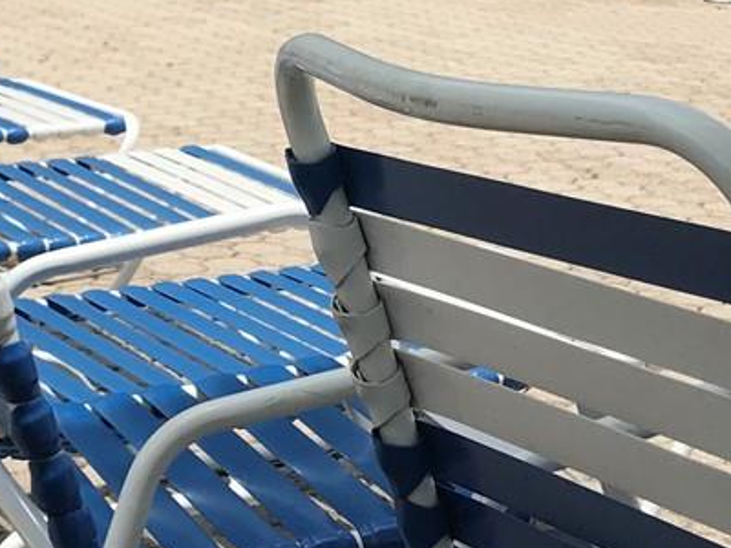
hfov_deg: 17.6
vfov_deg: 13.2
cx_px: 294
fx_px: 2365
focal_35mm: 112
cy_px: 115
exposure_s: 1/2907
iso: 20
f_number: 1.8
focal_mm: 3.99
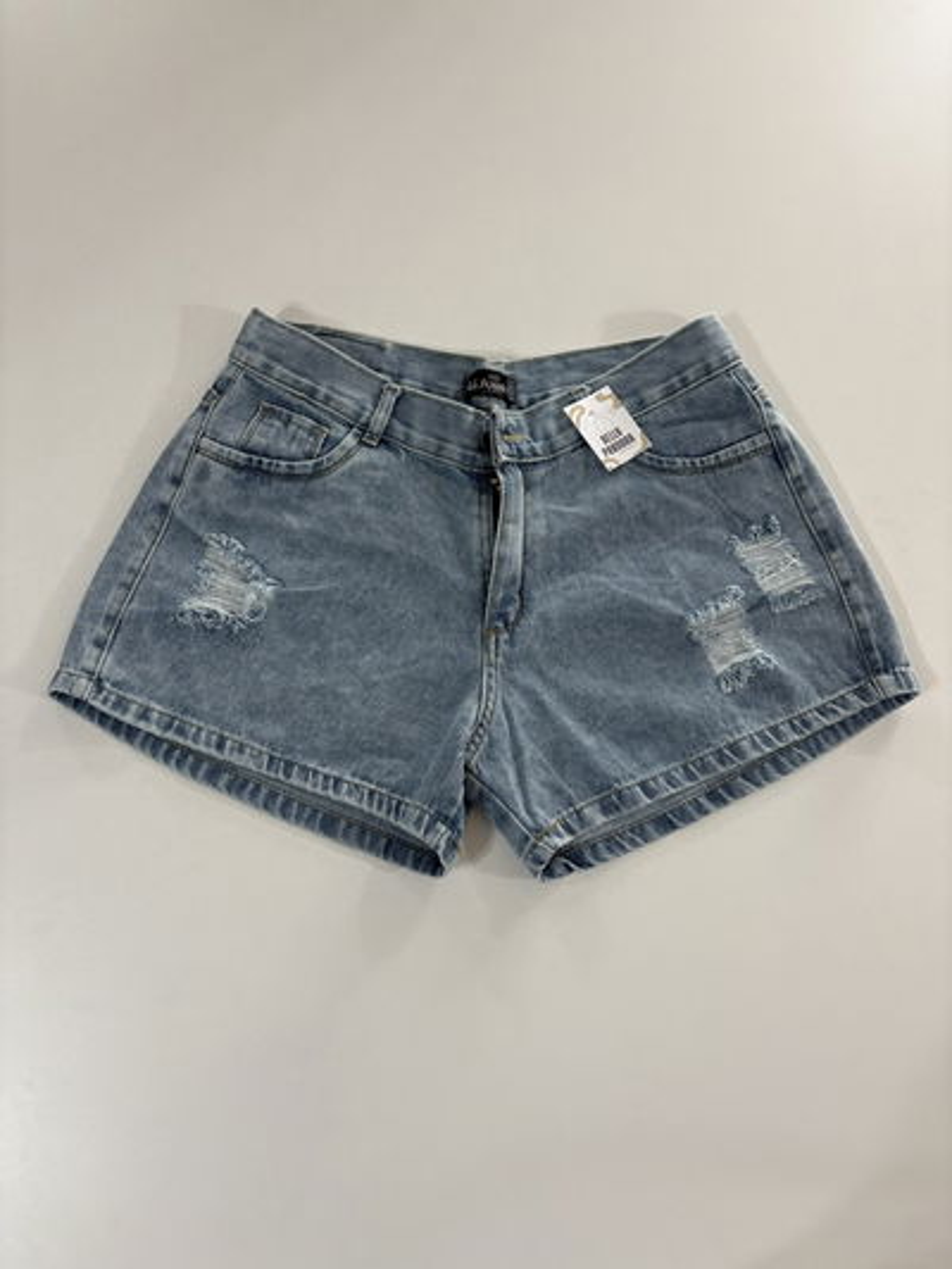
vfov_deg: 67.3
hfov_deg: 53.1
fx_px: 953
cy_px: 634
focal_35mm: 26
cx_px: 476
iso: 100
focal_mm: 5.96
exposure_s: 1/121
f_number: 1.6
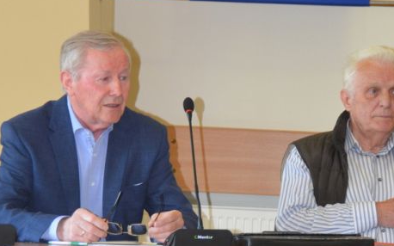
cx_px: 227
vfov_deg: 9.4
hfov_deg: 14.9
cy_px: 138
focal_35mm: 140
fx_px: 1503
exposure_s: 1/60
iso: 900
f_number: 5
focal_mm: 70
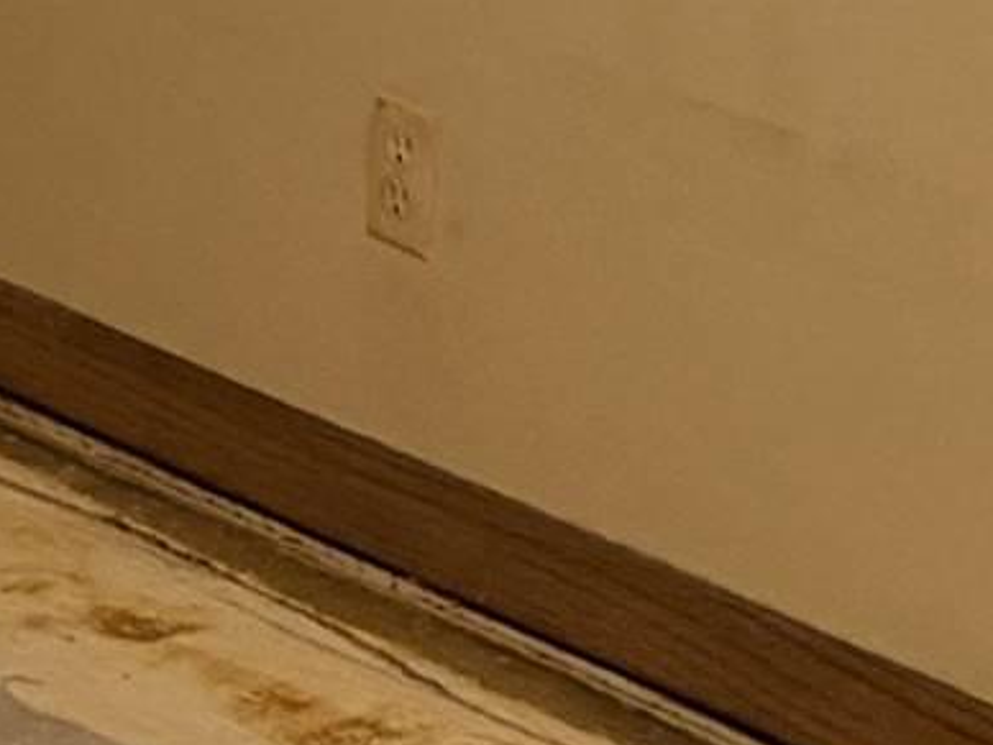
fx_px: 5450
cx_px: -601
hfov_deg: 10.0
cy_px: -1275
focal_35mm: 190
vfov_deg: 7.2
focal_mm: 6.76
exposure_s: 1/60
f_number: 1.78
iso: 500
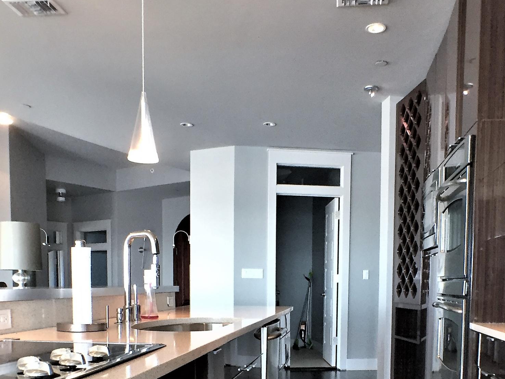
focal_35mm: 59
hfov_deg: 32.7
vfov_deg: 24.1
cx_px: 289
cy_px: 340
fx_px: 861
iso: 125
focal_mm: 4.15
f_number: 2.2
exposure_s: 1/30
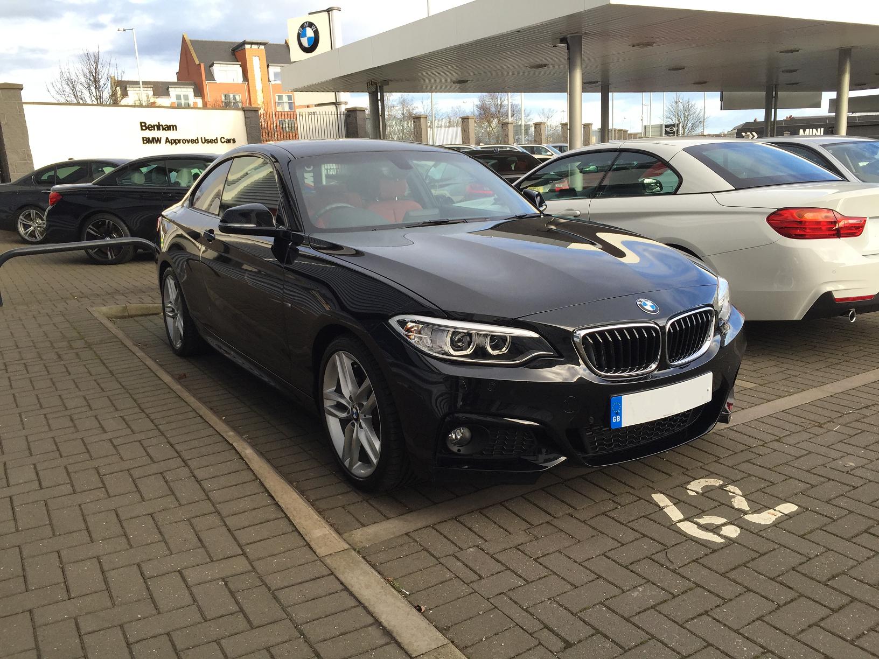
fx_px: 736
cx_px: 440
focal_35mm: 29
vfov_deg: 48.2
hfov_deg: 61.7
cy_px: 330
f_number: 2.2
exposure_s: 1/338
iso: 32
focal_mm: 4.15
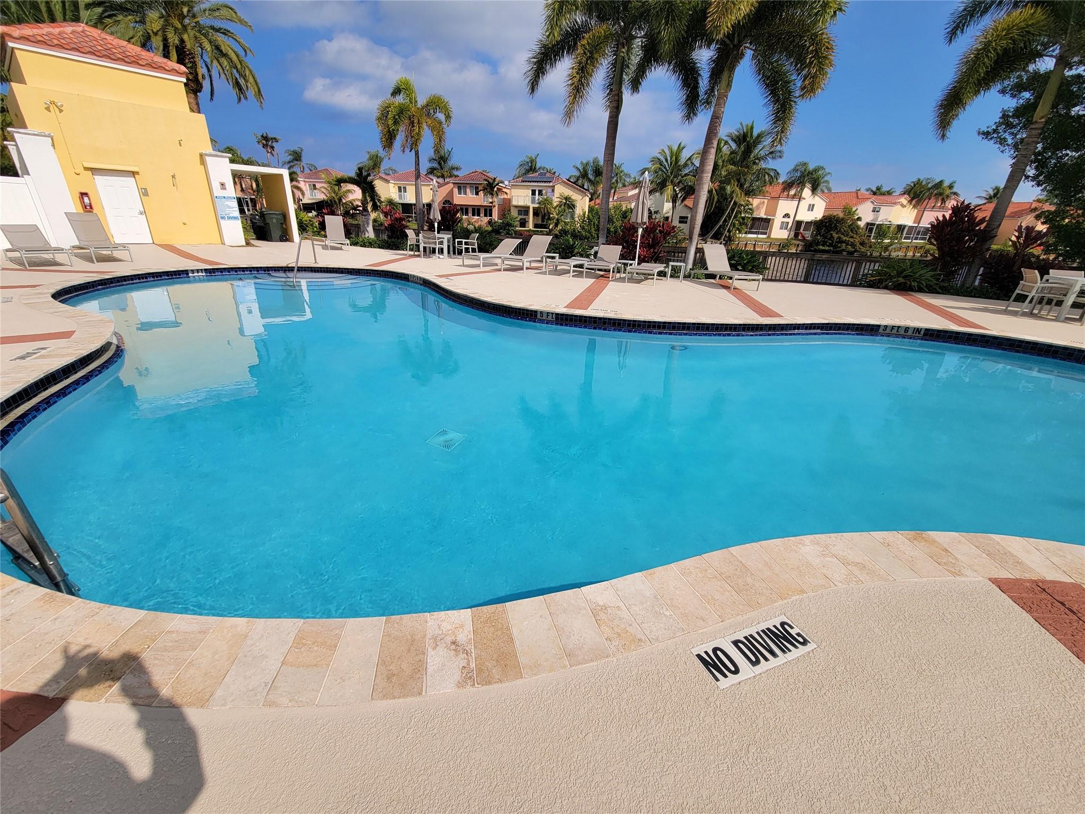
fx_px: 407
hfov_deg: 106.2
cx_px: 542
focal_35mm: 13
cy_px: 407
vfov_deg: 89.9
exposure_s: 1/3309
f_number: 2.2
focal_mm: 2.2
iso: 50
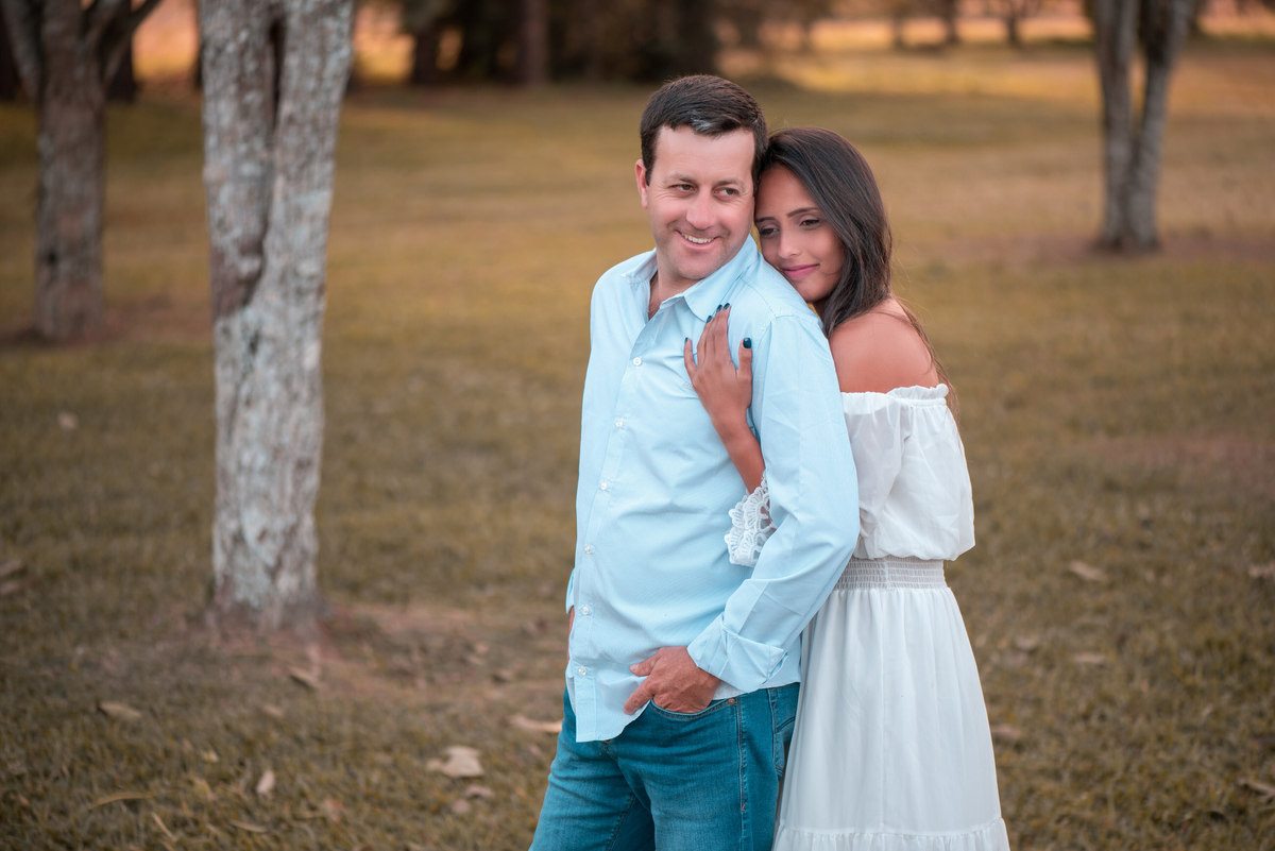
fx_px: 3720
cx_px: 638
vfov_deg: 13.1
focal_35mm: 105
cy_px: 426
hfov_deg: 19.4
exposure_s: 1/320
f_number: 2.8
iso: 320
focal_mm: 105
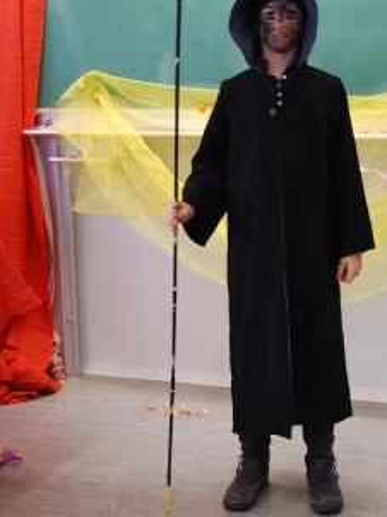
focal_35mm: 67
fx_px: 996
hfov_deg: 21.9
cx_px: 256
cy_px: 272
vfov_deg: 29.1
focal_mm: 31
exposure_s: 1/30
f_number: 4.5
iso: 280
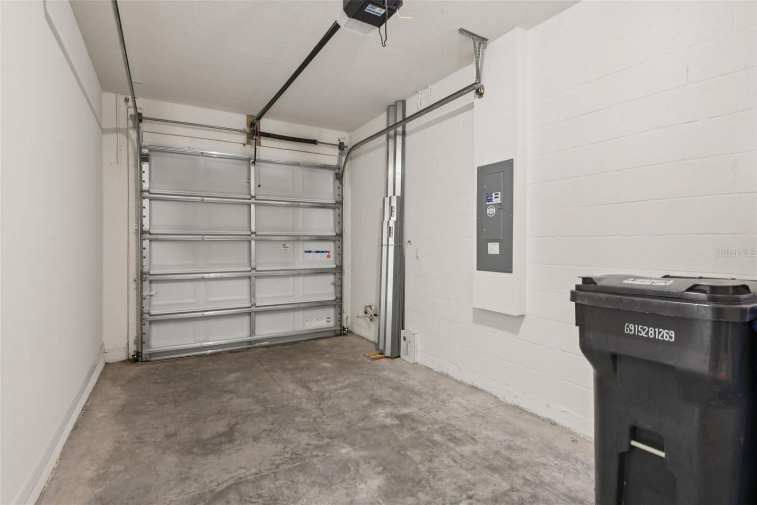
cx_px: 378
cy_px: 252
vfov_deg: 67.4
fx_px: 378
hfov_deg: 90.0
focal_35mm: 18
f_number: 8
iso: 400
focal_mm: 18
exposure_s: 1/3
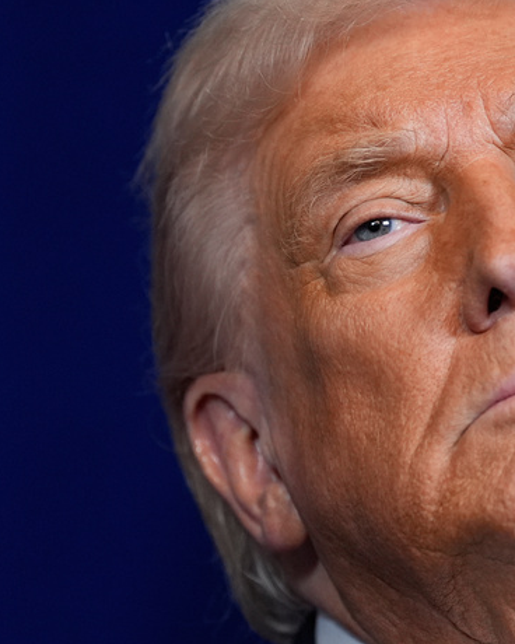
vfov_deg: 4.6
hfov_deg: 3.7
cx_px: 484
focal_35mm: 418
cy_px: 282
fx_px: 7964
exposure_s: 1/400
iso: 2500
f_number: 2.8
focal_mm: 200
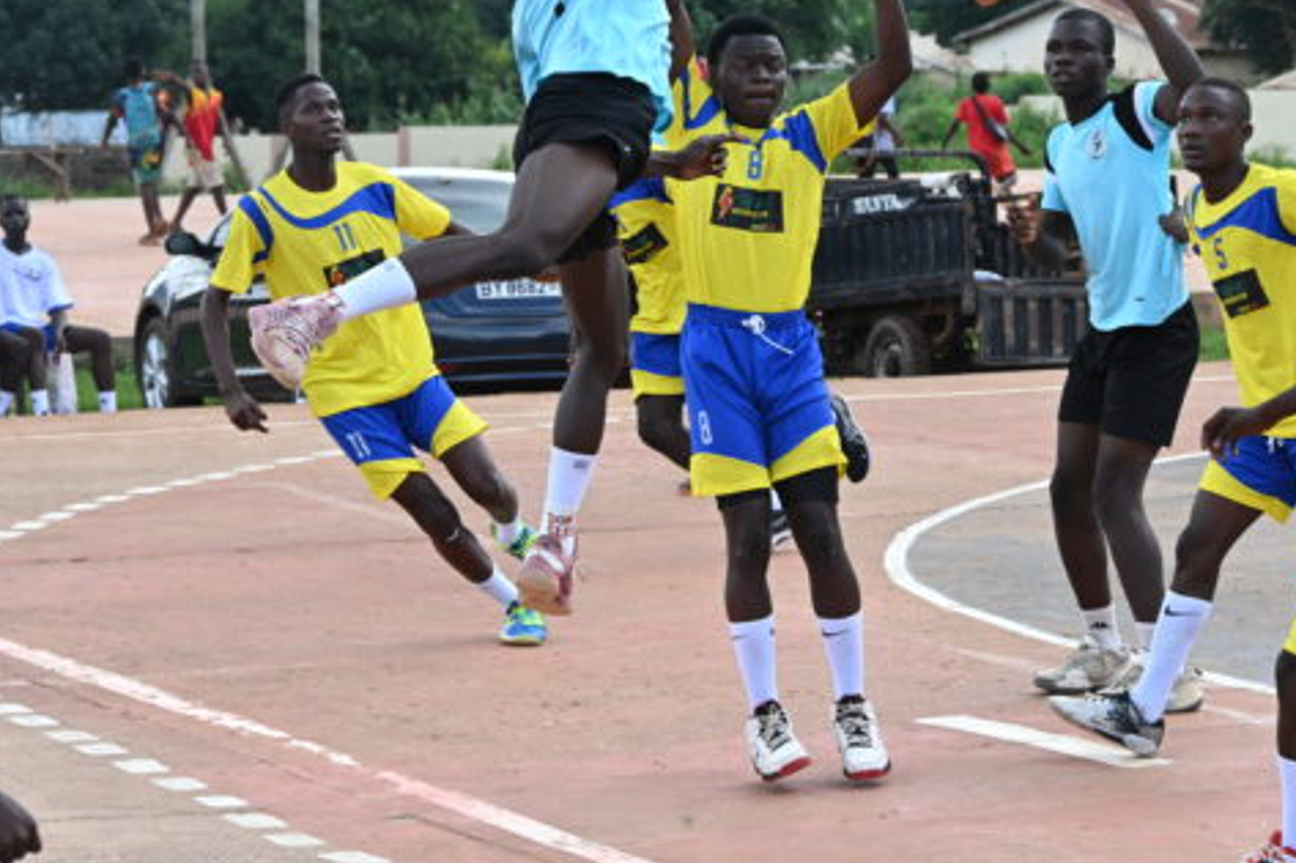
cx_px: 888
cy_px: 293
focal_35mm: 164
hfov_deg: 12.5
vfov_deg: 8.4
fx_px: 5902
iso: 2200
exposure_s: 1/3000
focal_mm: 101
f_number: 6.7
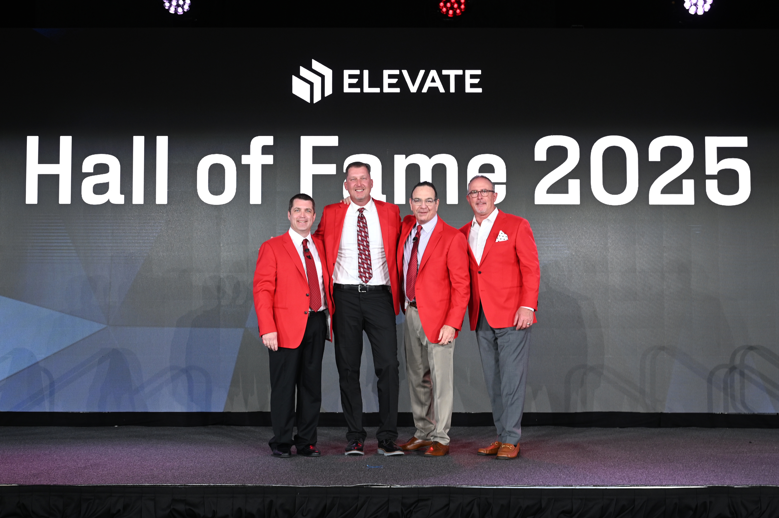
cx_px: 390
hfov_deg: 47.4
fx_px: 887
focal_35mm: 41
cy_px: 259
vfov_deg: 32.6
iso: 800
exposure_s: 1/80
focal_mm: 41
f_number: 5
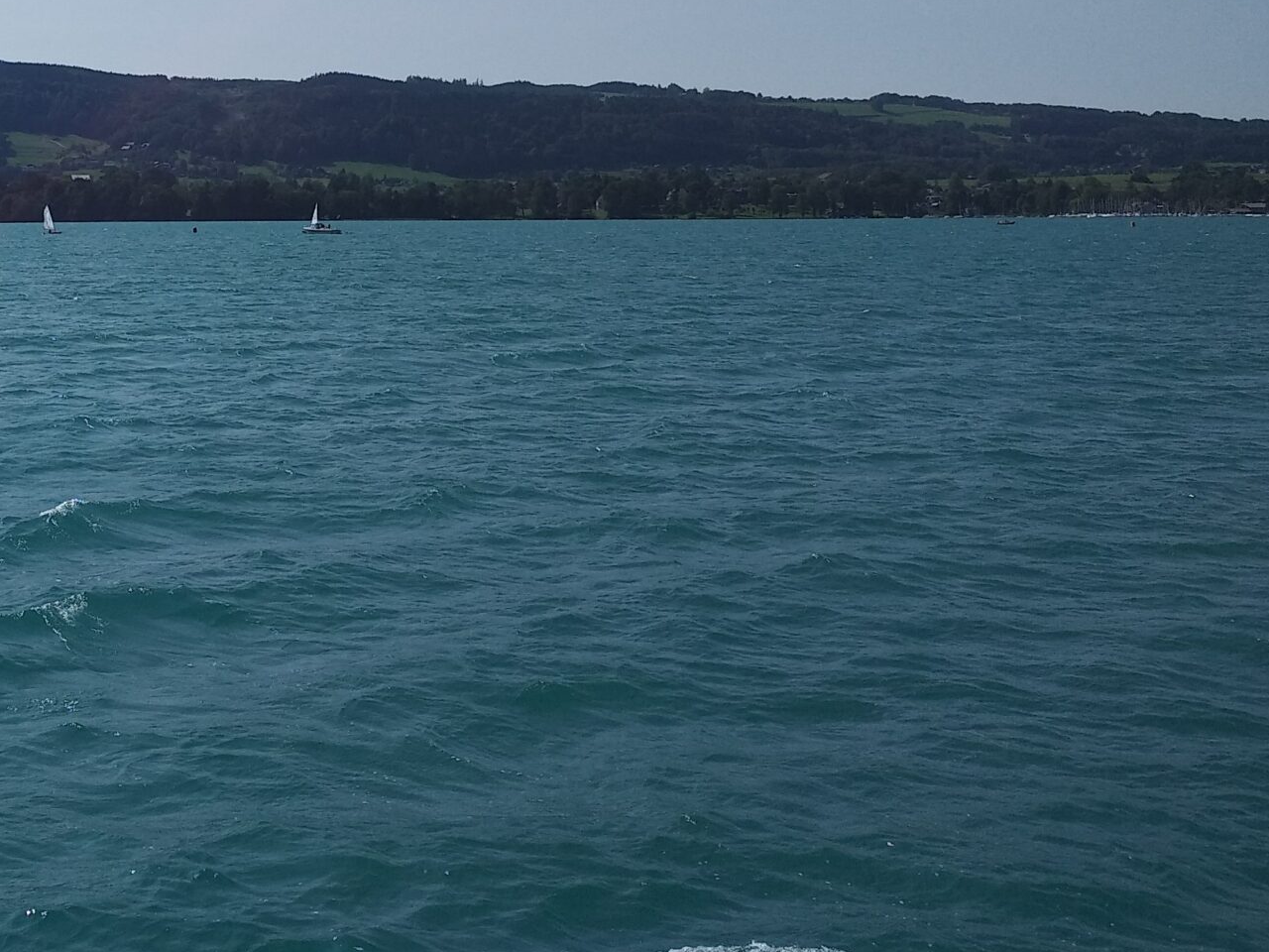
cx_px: 189
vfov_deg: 31.5
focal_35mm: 44
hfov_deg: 40.5
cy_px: 113
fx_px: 1613
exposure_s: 1/3113
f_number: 2.2
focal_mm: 3.81
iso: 100
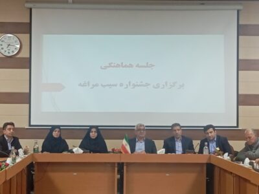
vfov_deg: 17.2
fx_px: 643
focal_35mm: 86
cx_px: 130
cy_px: 97
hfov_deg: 22.8
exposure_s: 1/33.3
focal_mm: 4.22
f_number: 1.8
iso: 792
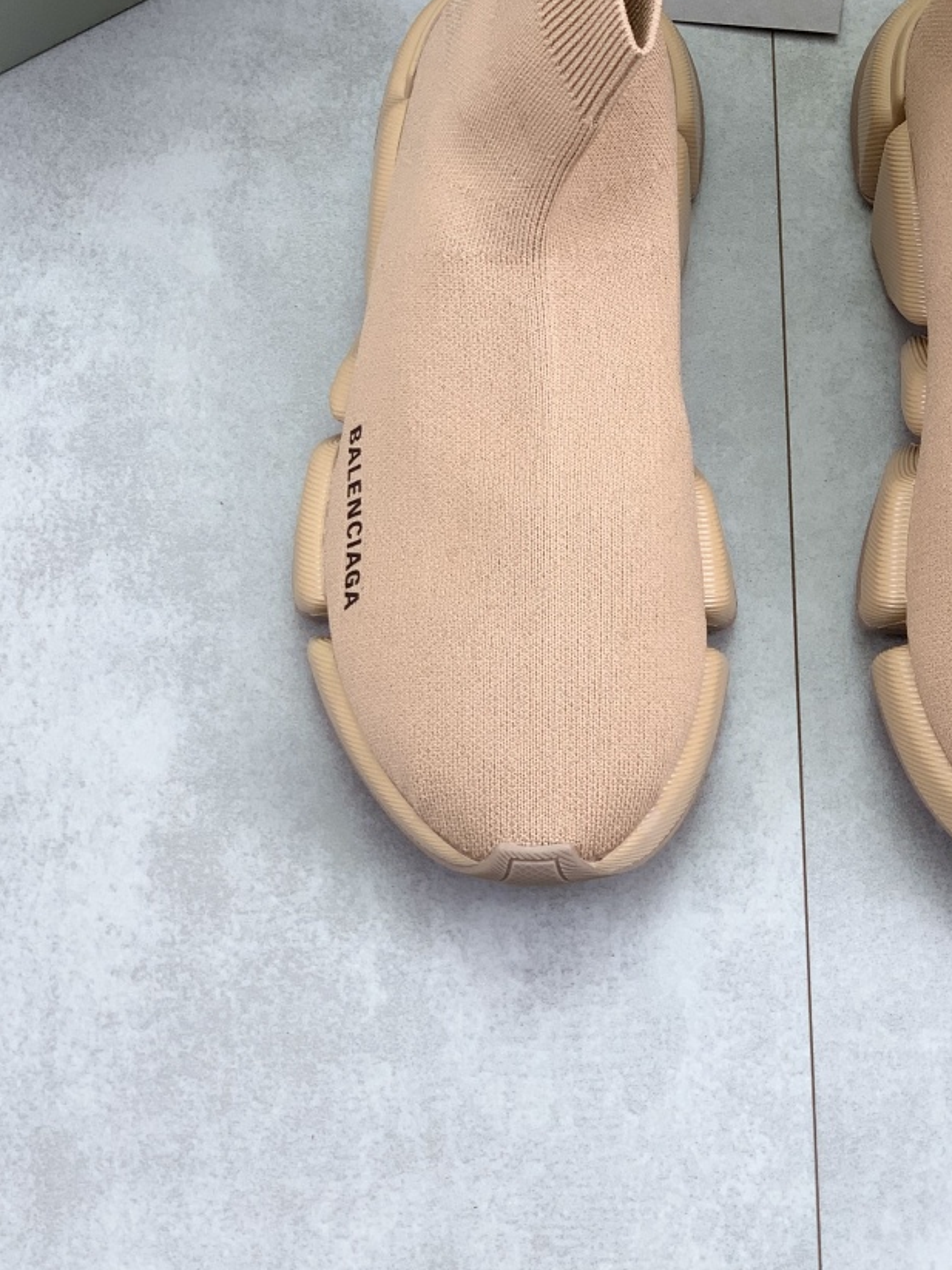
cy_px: 295
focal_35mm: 91
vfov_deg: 21.3
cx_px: 707
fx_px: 3338
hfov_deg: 16.2
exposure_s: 1/100
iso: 20
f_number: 2.4
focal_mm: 6
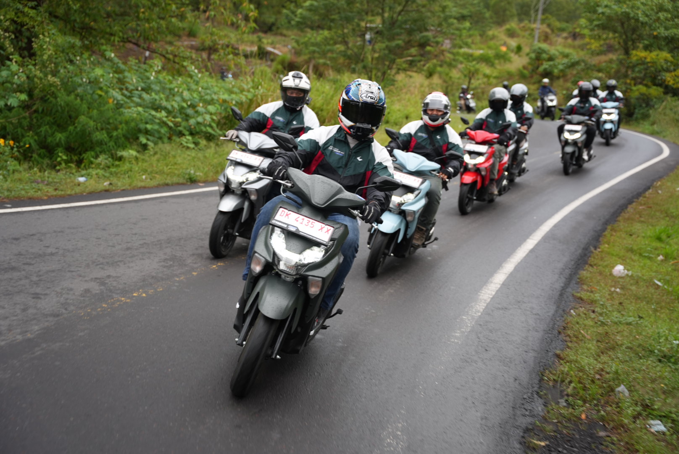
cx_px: 340
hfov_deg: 43.0
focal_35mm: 46
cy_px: 227
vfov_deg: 29.5
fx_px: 863
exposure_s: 1/200
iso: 200
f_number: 2.8
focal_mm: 45.7
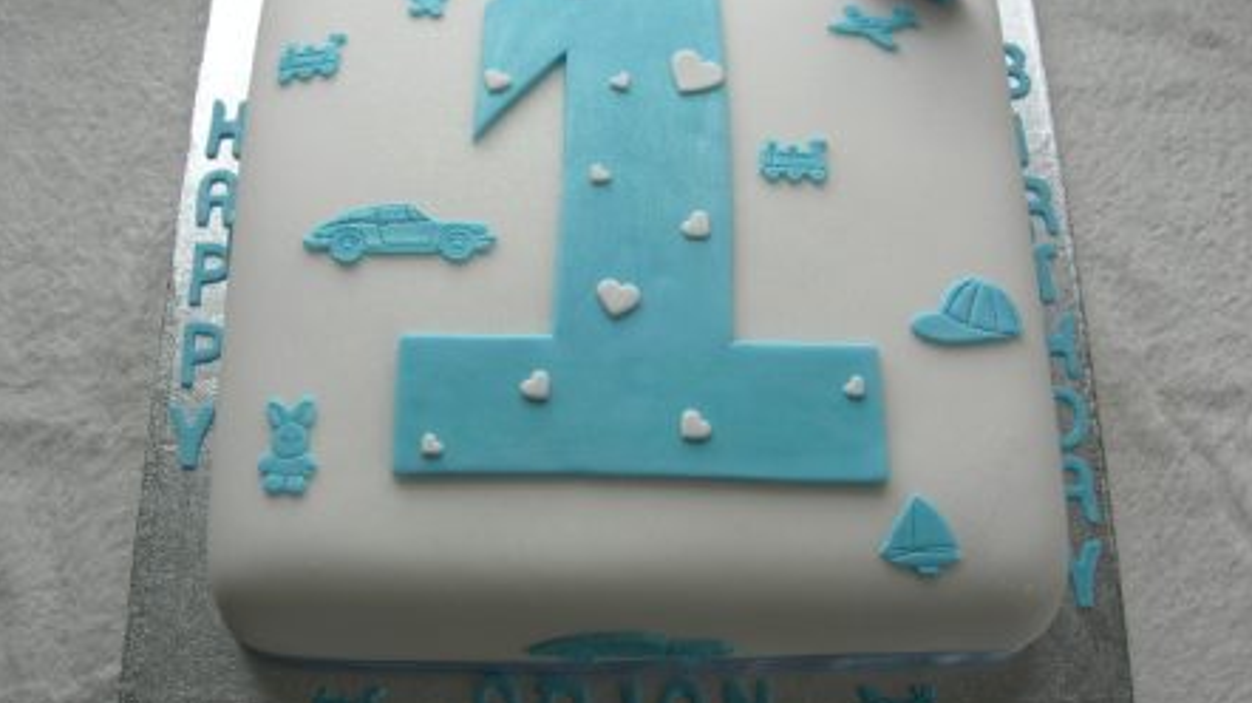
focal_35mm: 42
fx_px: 1393
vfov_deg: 28.3
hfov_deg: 48.4
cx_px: 620
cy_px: 312
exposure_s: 1/107
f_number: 4.8
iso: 64
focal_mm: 7.8
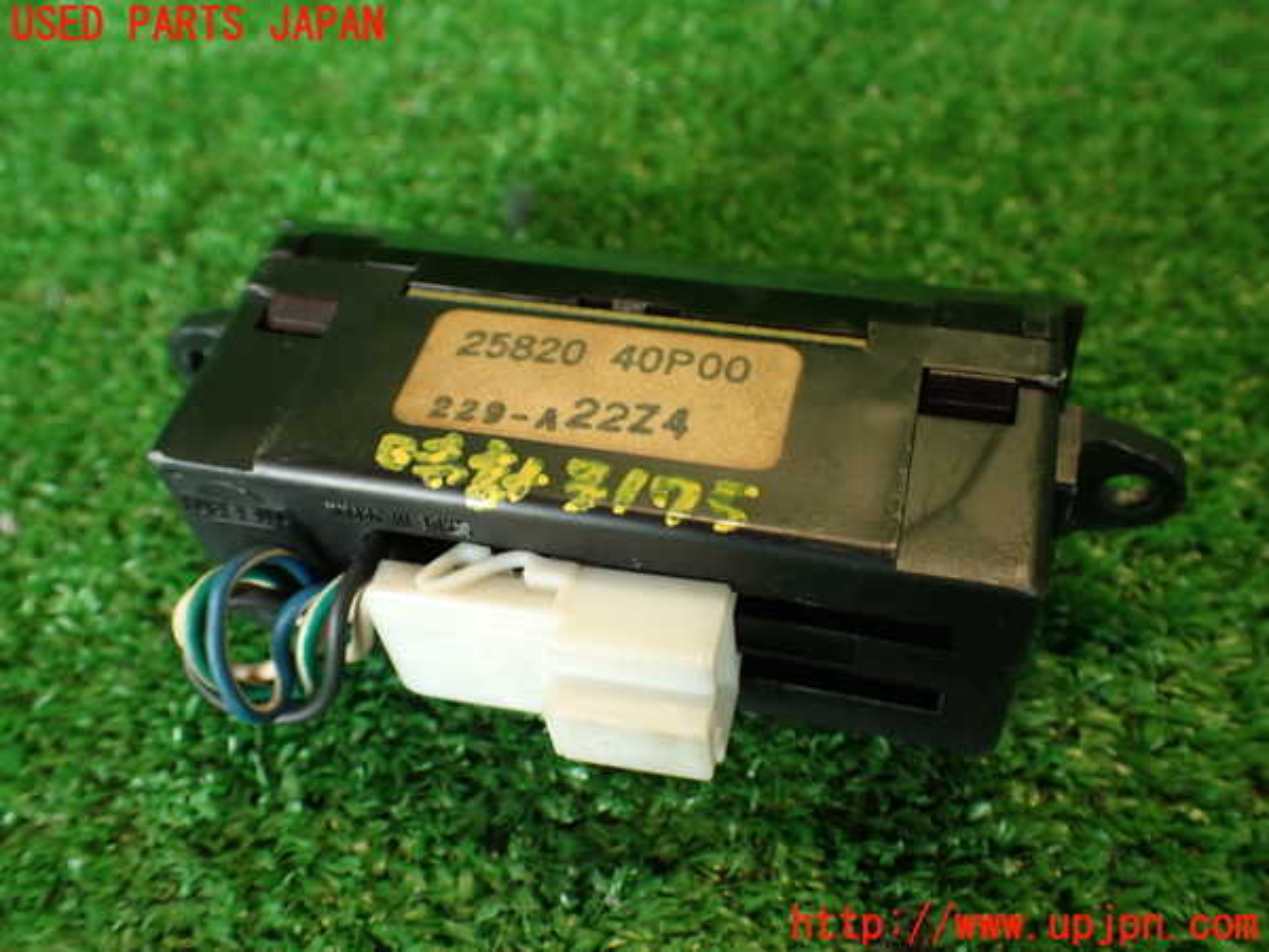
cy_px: 476
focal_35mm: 32
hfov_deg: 56.8
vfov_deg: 44.2
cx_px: 634
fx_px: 1173
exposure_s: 1/40
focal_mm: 5.79
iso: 200
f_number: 2.4
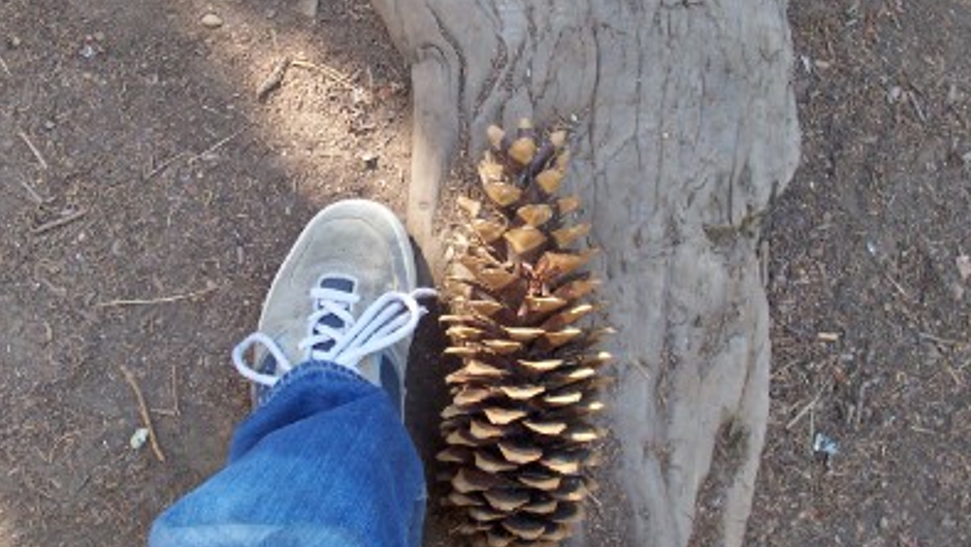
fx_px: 1623
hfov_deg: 33.3
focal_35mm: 63
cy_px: 278
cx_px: 490
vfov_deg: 19.1
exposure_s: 1/45
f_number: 3.4
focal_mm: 8.6
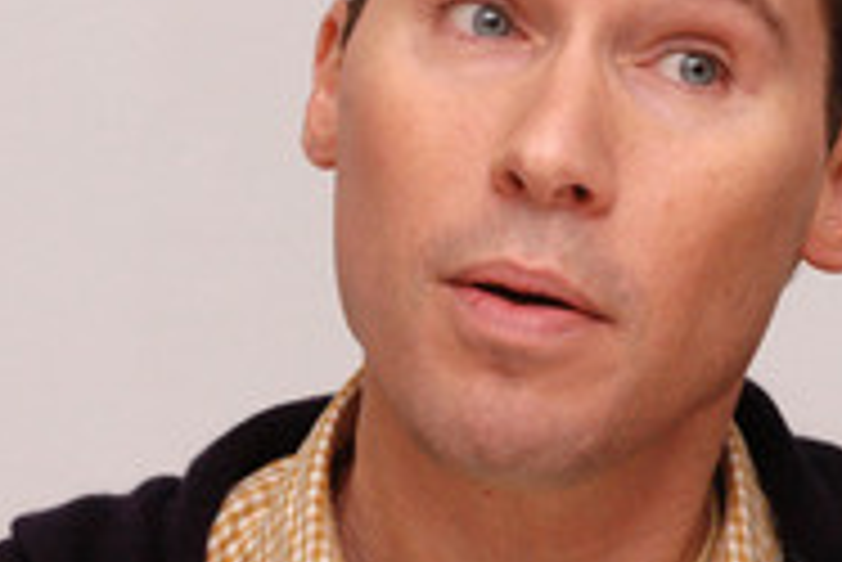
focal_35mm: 336
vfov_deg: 4.1
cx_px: 527
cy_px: 261
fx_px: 7866
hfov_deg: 6.1
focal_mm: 105
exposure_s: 1/800
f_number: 9
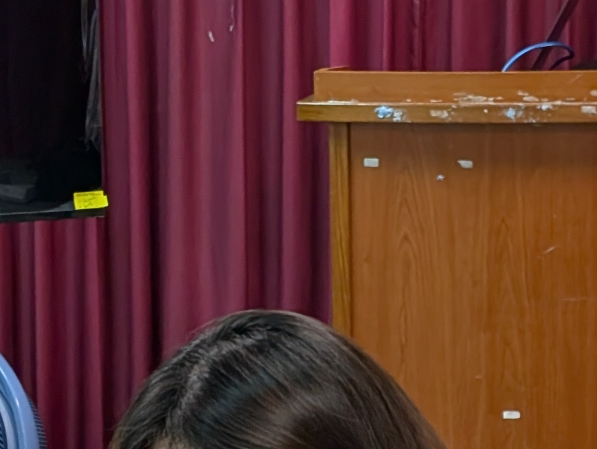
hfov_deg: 11.5
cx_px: 47
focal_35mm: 170
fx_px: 2935
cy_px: 553
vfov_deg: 8.6
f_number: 1.68
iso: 167
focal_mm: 6.9
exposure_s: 1/120
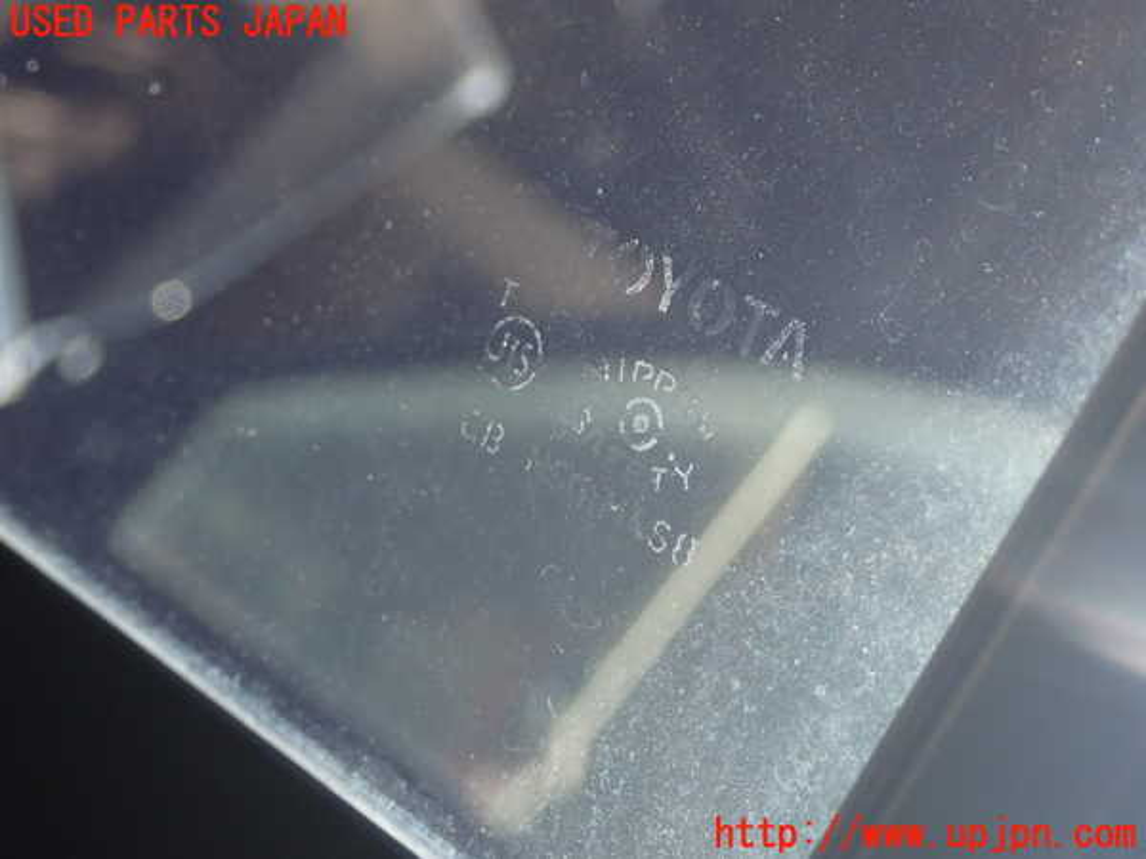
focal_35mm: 67
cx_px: 573
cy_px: 430
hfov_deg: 29.0
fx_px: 2218
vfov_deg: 21.9
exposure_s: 1/60
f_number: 3.8
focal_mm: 11.88
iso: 200
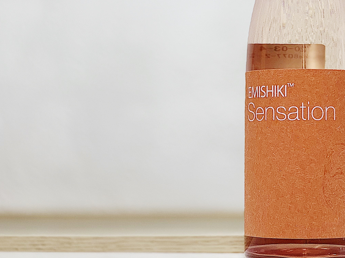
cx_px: 305
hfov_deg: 18.6
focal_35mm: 104
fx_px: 1037
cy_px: 32
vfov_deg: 14.1
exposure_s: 1/99
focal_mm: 6
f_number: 2.4
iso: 100
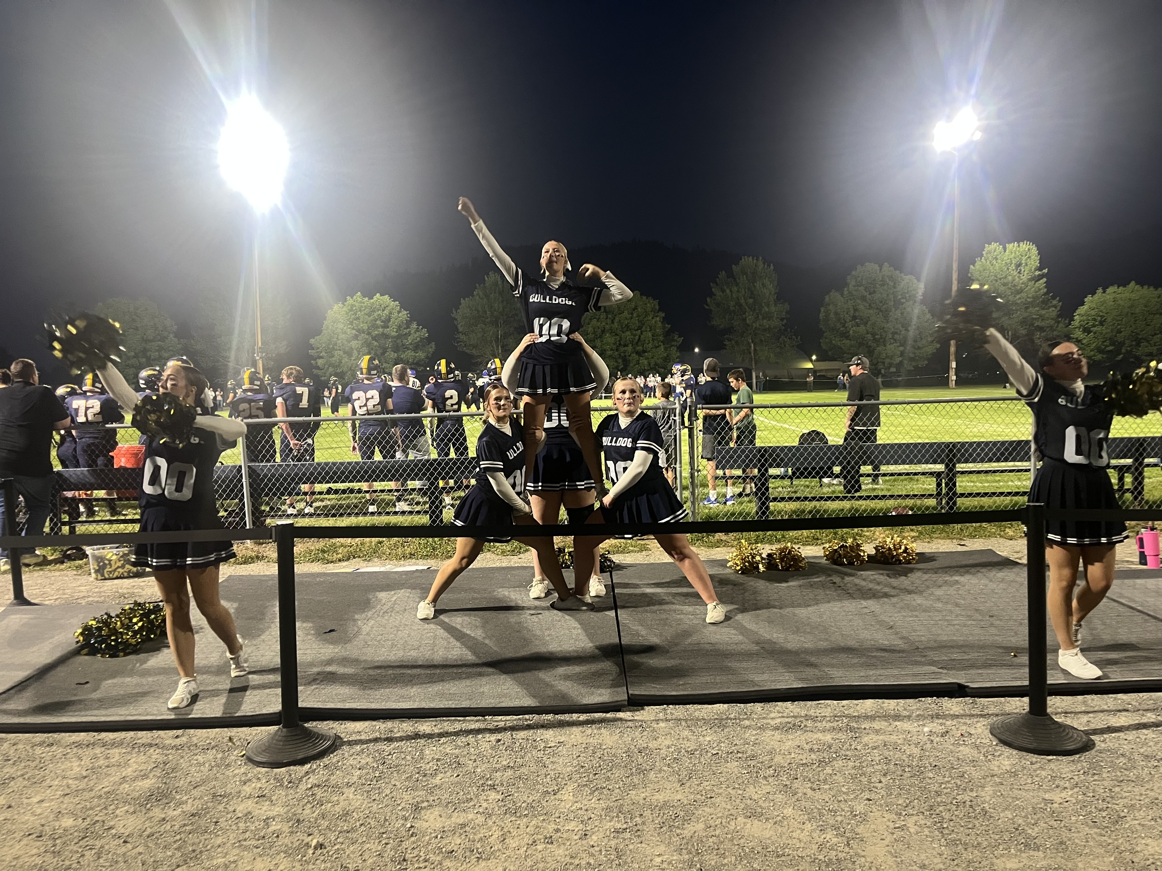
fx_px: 873
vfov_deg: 53.1
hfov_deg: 67.3
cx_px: 581
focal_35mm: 26
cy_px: 436
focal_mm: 5.1
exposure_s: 1/60
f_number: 1.6
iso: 500
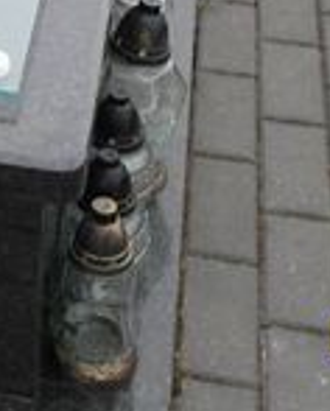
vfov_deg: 17.1
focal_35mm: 102
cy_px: -193
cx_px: -193
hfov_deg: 14.0
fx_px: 1243
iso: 80
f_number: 3.4
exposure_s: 1/125
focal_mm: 5.2
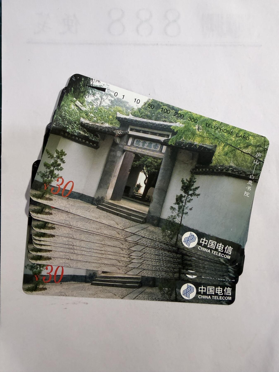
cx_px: 140
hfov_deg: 54.9
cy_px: 186
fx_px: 269
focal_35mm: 25
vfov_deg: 69.4
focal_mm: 2.22
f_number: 2.2
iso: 200
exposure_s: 1/100
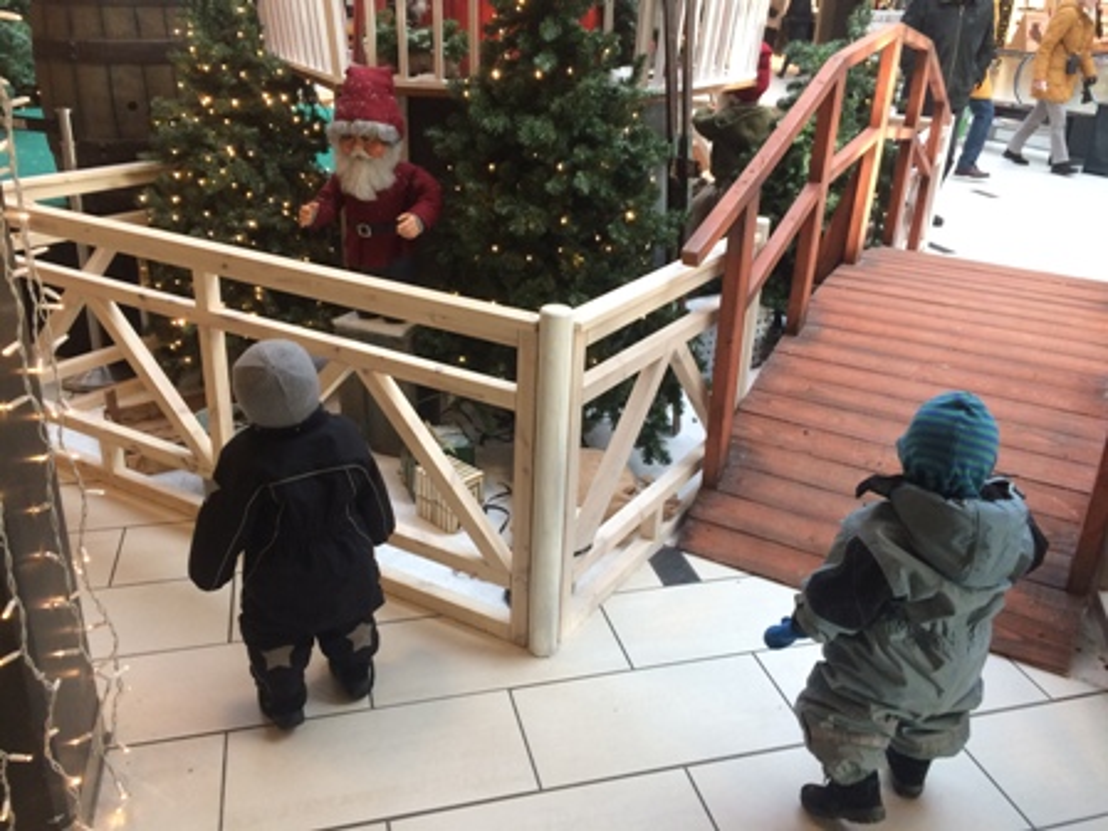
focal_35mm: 29
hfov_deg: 61.7
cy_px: 416
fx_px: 928
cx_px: 554
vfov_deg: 48.2
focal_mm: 4.15
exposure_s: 1/33
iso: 64
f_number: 2.2
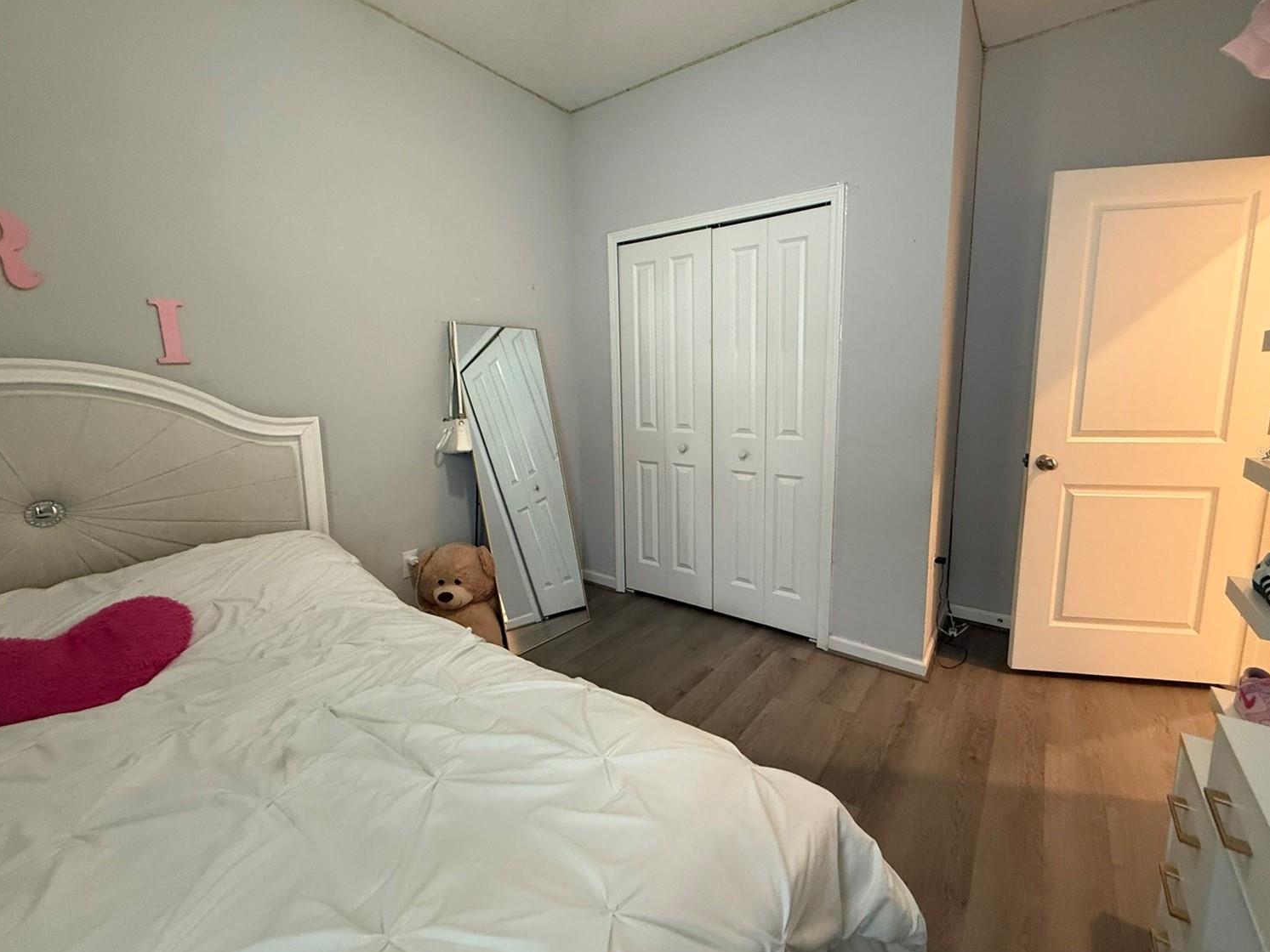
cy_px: 454
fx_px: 550
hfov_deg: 98.1
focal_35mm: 15
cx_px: 657
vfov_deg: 81.7
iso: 500
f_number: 2.2
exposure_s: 1/60
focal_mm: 2.22
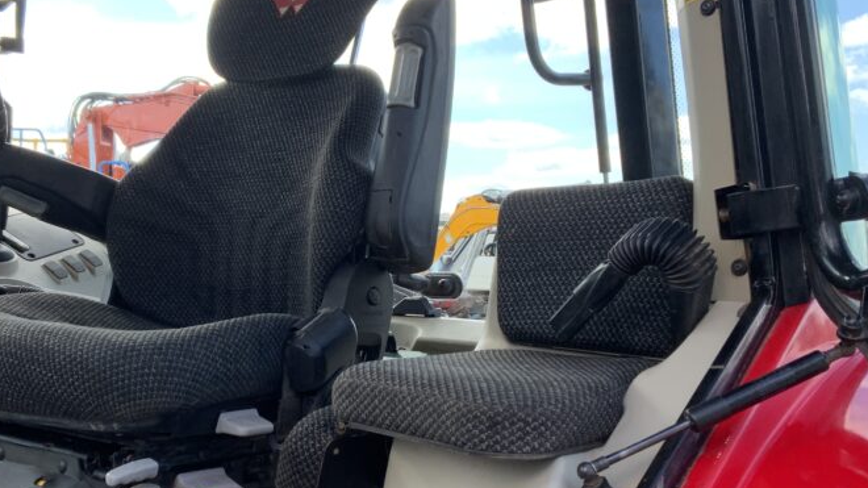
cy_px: 285
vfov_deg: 24.4
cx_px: 345
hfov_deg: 41.9
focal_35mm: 49
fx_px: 1128
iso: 16
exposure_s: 1/199
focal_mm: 3
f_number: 1.8
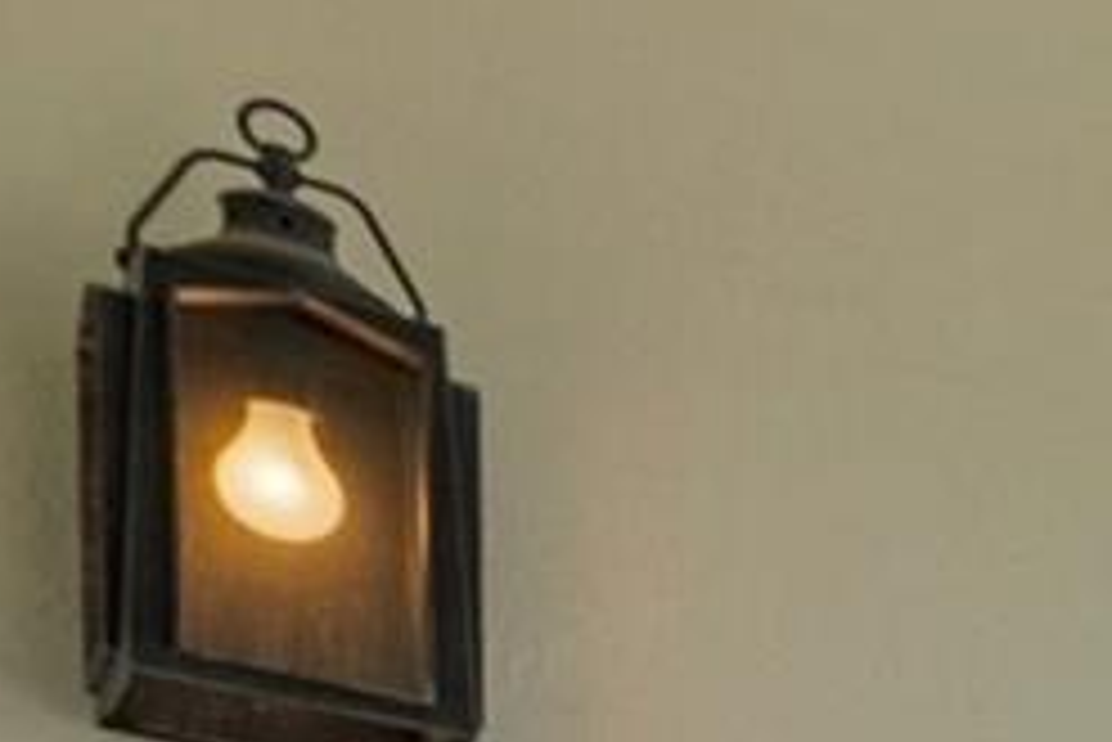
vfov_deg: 11.2
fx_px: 2998
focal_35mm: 97
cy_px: 1927
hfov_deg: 11.6
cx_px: 3313
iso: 250
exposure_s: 1/30
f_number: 9
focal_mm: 15
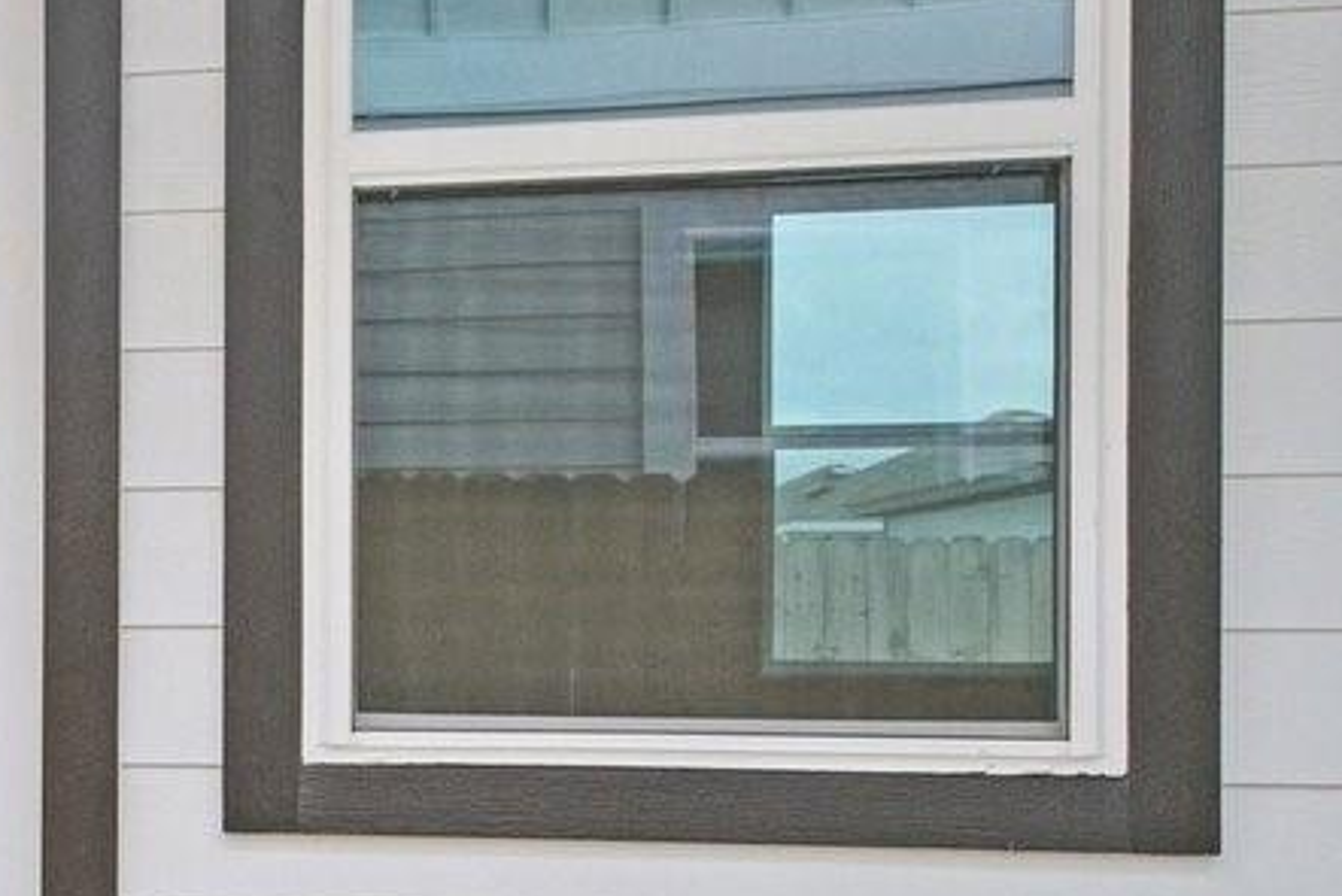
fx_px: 2051
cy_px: 559
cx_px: -301
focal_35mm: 55
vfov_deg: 24.6
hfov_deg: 30.4
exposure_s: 1/200
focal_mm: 10
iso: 400
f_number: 8
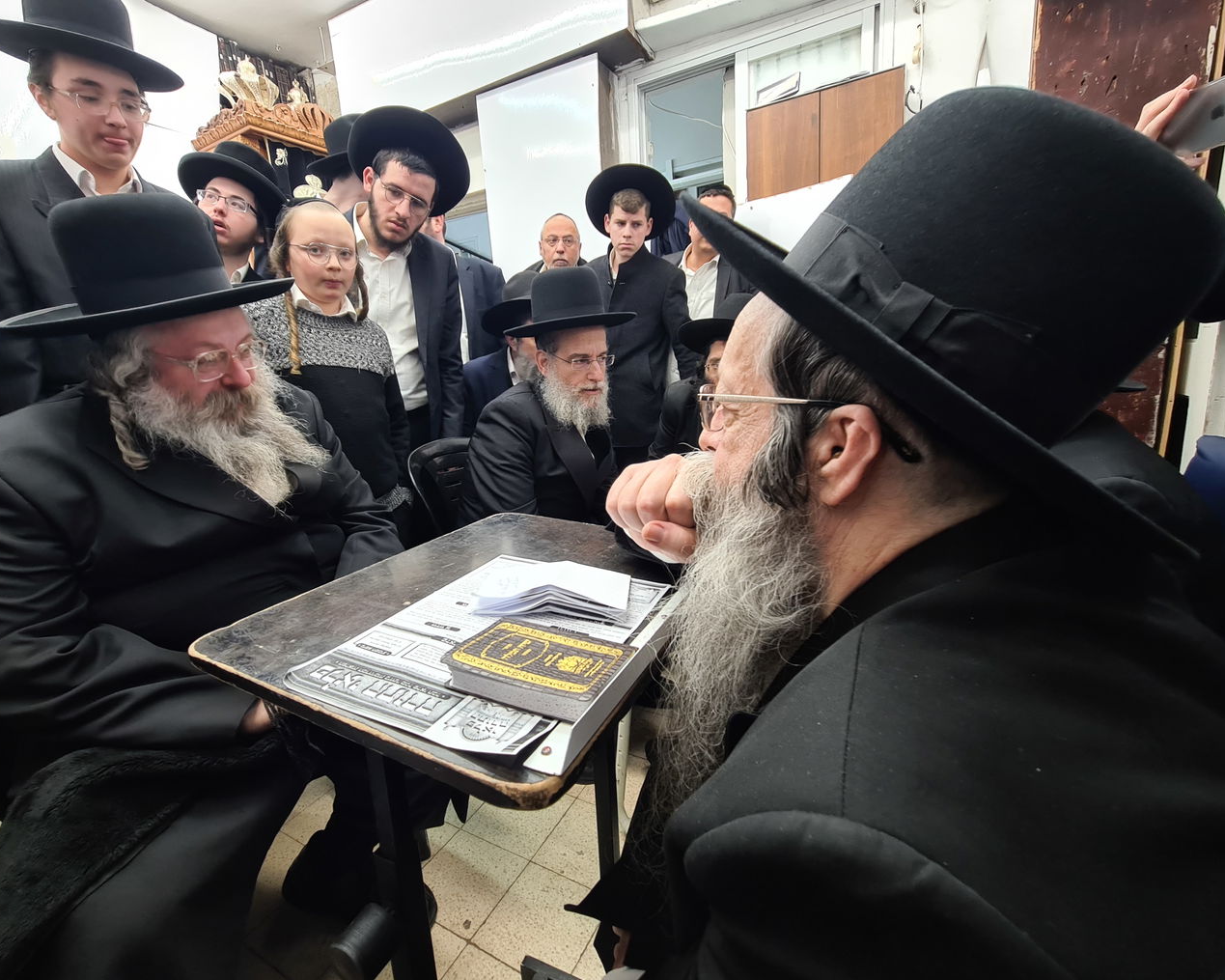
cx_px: 569
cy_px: 476
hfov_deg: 100.5
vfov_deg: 88.0
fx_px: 508
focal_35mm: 14
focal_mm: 2.22
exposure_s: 1/50
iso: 64
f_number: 2.2
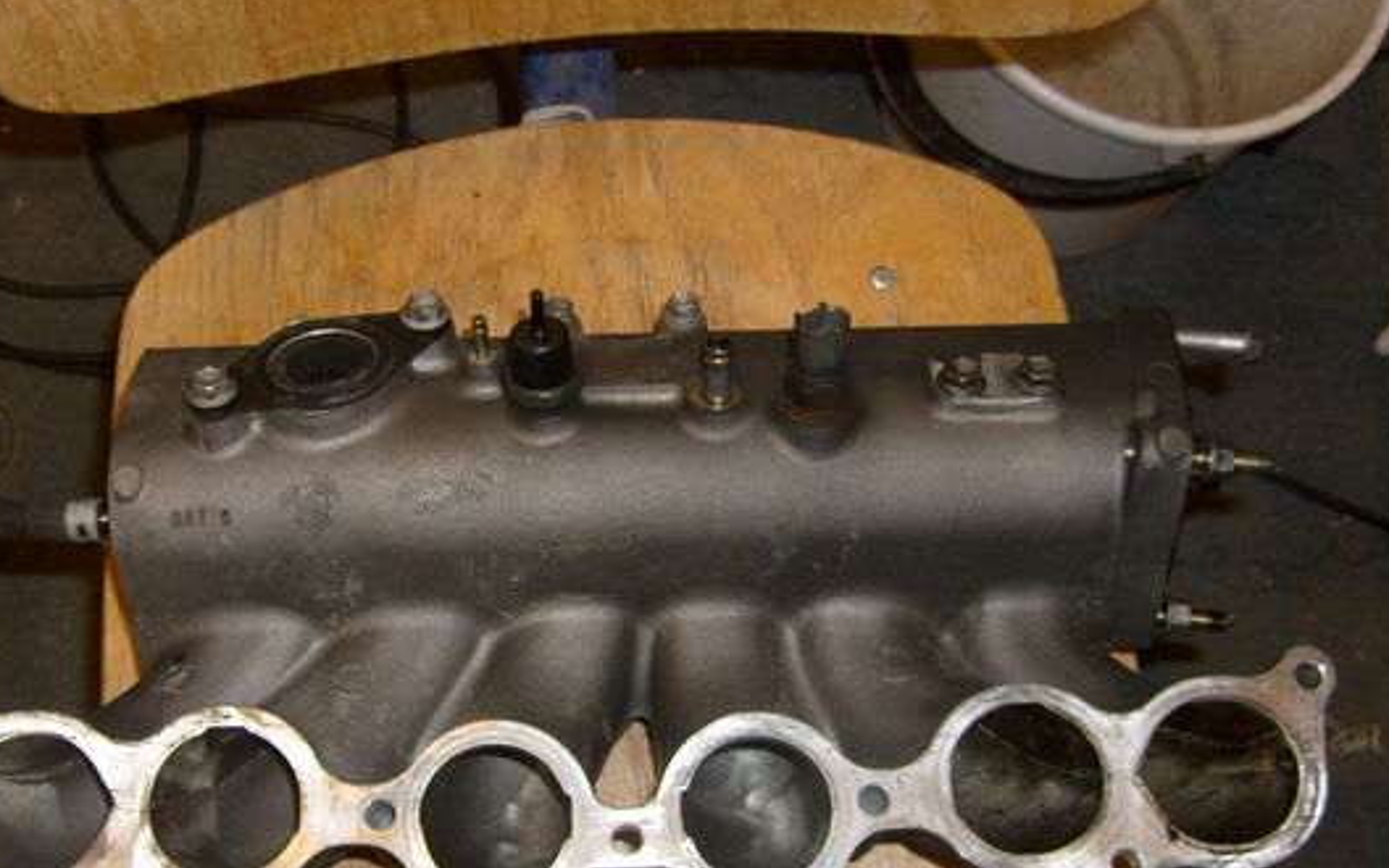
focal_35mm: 45
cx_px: 645
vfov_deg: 28.5
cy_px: 534
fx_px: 1703
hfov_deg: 44.3
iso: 100
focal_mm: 5.8
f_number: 2.8
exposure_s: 1/45
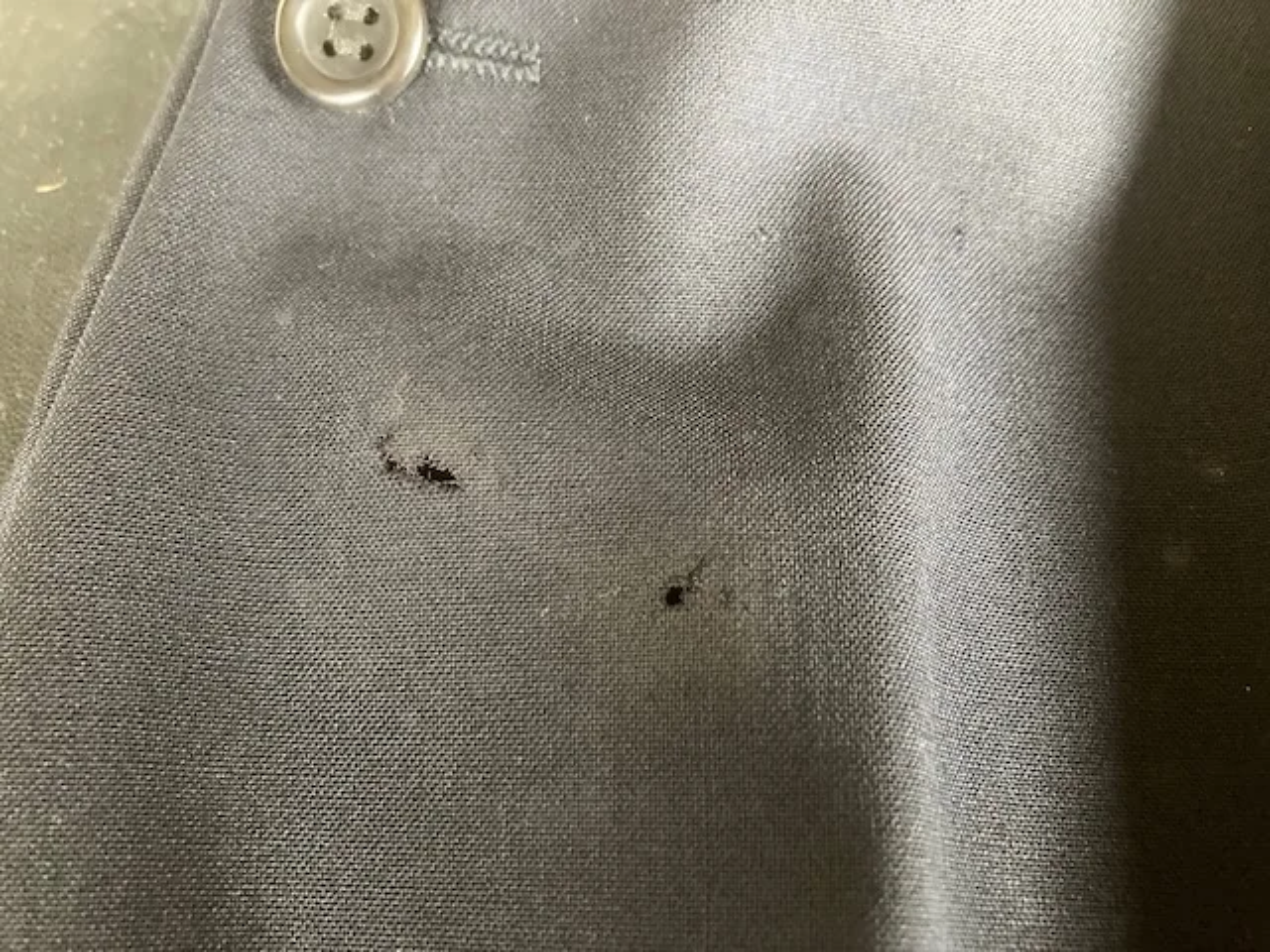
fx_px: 1027
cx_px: 635
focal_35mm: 28
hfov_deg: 63.4
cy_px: 476
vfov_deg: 49.7
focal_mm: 3.99
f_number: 1.8
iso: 640
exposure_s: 1/30
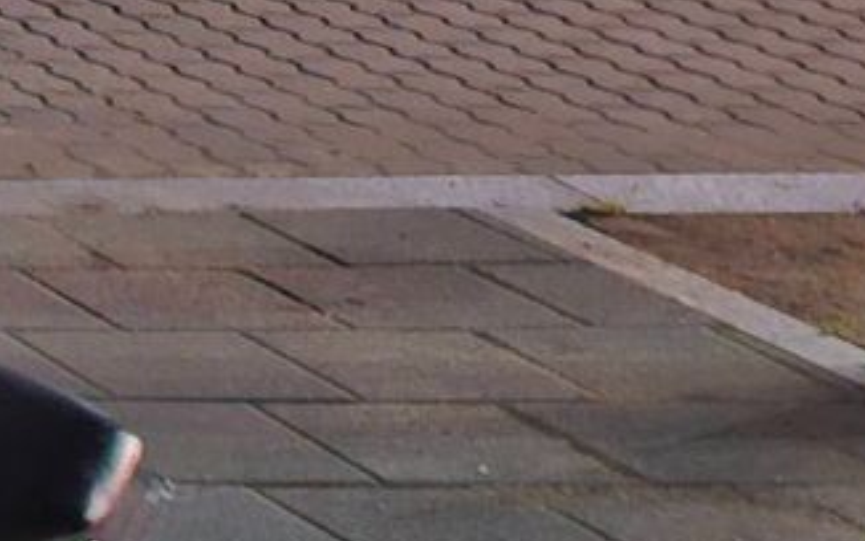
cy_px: 602
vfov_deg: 8.5
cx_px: -1772
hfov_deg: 10.0
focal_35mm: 153
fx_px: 3608
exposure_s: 1/8
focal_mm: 6.3
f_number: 1.7
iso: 2000
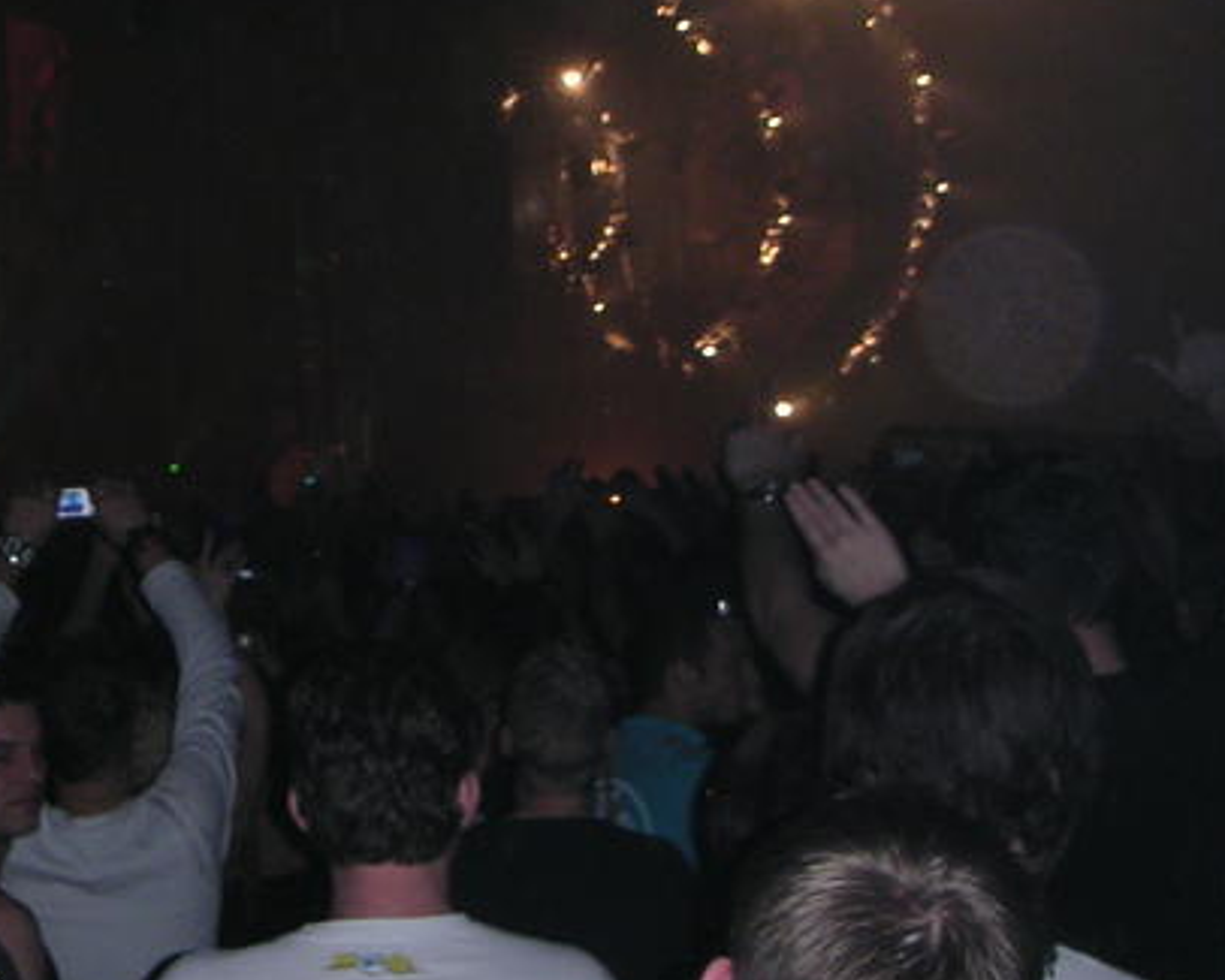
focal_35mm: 73
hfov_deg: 25.0
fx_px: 2647
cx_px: 54
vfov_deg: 20.8
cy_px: 235
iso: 100
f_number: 2.8
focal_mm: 6
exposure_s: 1/90
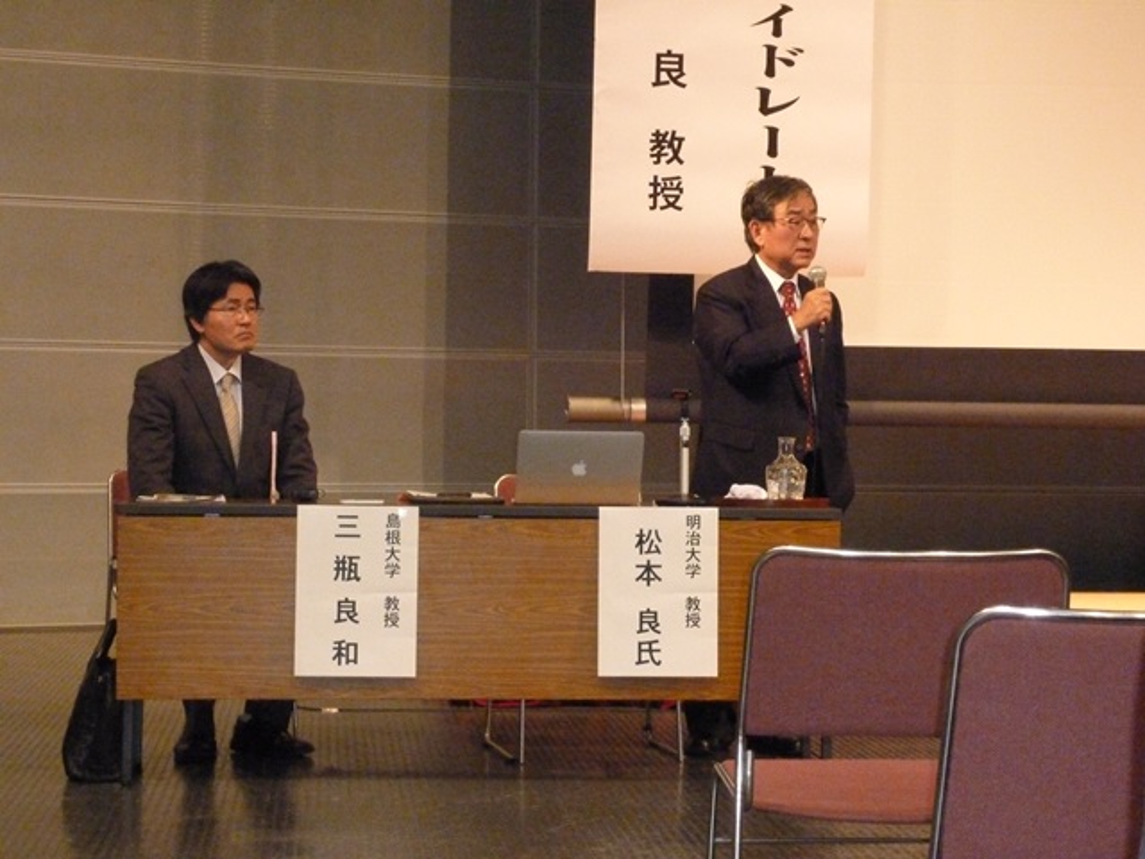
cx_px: 572
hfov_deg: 20.0
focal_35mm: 98
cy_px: 430
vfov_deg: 15.1
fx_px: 3242
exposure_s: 1/50
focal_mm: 17.4
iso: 1000
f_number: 5.7
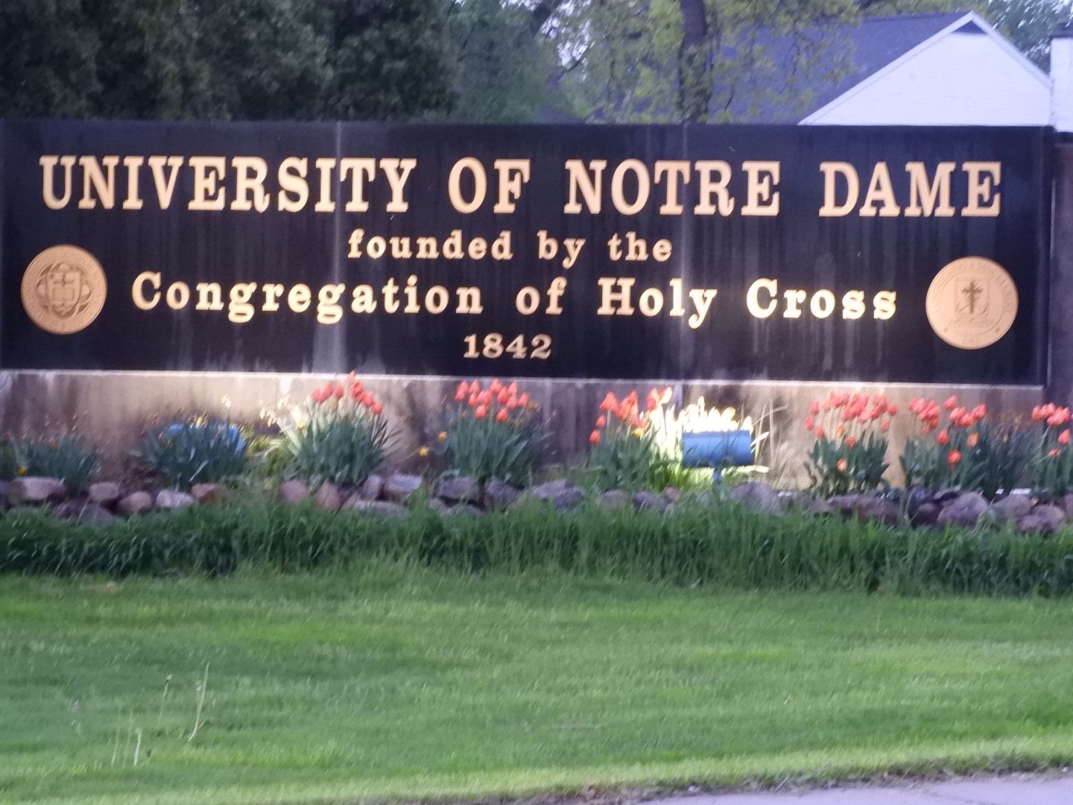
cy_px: 402
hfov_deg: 13.2
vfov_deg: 9.9
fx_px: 4650
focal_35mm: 150
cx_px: 536
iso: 1600
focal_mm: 26.9
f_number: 5.2
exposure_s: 1/25
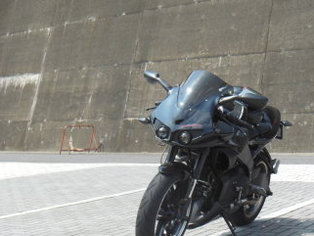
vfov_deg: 18.2
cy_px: 144
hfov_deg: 24.0
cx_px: 211
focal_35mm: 81
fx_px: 735
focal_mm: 9.3
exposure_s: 1/400
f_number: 4.7
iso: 125
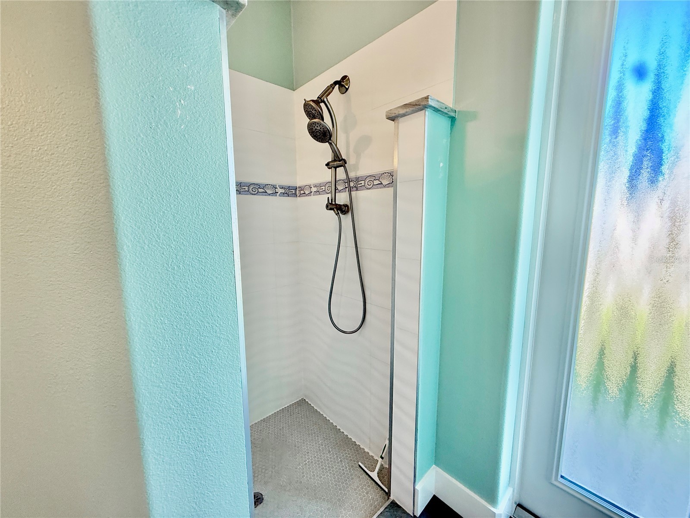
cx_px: 345
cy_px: 259
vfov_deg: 85.7
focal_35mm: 14
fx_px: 279
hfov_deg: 102.1
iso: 200
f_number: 2.2
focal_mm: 2.22
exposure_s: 1/120
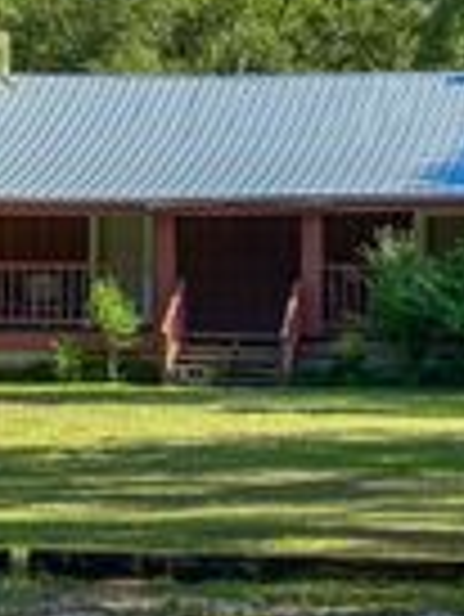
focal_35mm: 151
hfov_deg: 9.8
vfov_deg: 13.0
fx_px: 2695
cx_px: 234
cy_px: 151
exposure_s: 1/1600
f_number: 1.8
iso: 64
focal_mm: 6.86
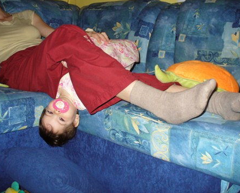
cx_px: 123
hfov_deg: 46.8
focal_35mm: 39
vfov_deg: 38.3
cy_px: 96
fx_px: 277
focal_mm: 6.1
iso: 200
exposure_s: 1/60
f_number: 2.8
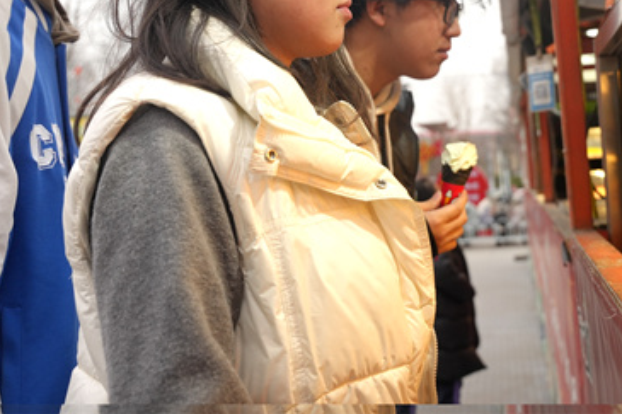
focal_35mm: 51
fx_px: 881
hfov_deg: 38.8
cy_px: 75
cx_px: 370
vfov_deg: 25.9
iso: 320
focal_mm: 31
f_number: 4
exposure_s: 1/160
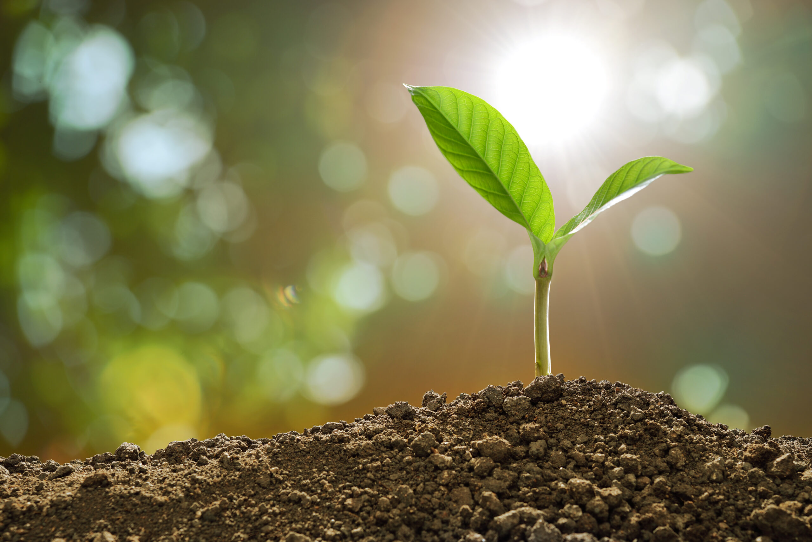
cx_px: 406
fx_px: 4513
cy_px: 271
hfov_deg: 10.3
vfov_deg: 6.9
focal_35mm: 200
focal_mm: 200
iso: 100
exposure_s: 1/500
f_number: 5.6
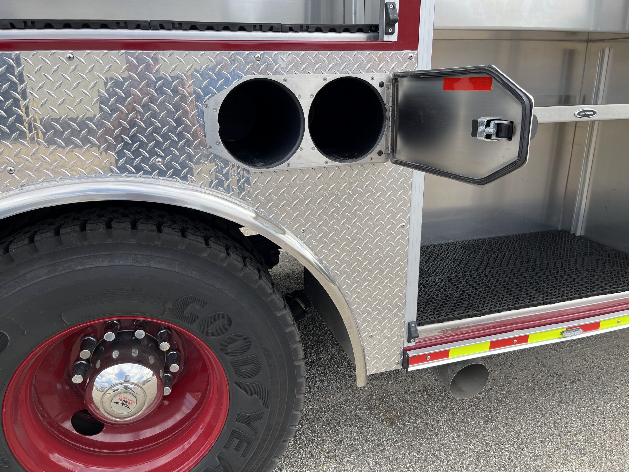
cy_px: 236
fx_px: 472
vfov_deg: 53.1
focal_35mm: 26
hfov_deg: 67.3
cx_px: 314
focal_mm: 5.1
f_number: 1.6
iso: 32
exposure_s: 1/1087
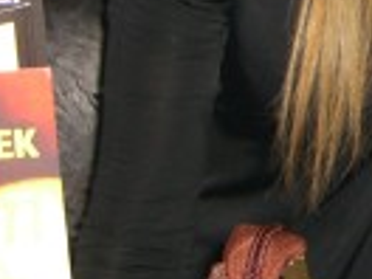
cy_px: -268
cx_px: 544
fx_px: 1859
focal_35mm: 173
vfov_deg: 8.2
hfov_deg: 11.0
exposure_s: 1/60
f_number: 2.8
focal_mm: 7.9
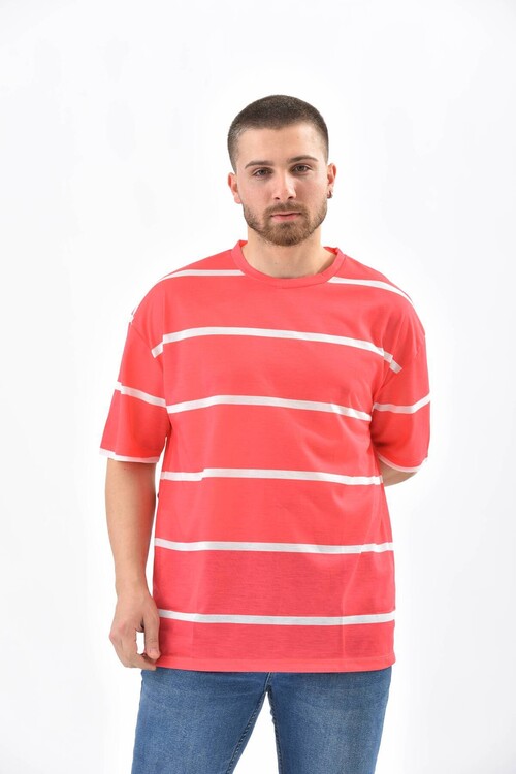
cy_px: 387
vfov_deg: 18.6
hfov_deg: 12.5
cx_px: 258
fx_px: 2365
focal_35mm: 110
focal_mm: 110
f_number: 7.1
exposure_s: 1/160
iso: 100
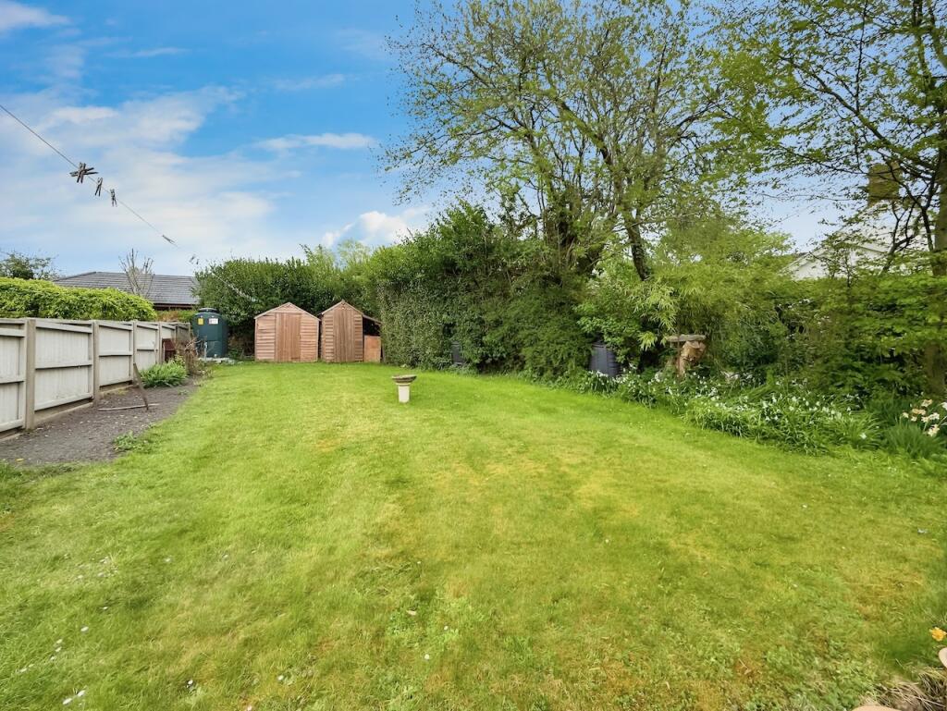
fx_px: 383
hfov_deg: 102.0
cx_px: 474
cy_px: 356
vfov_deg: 85.7
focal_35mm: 14
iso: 64
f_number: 2.2
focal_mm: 2.22
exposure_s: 1/381
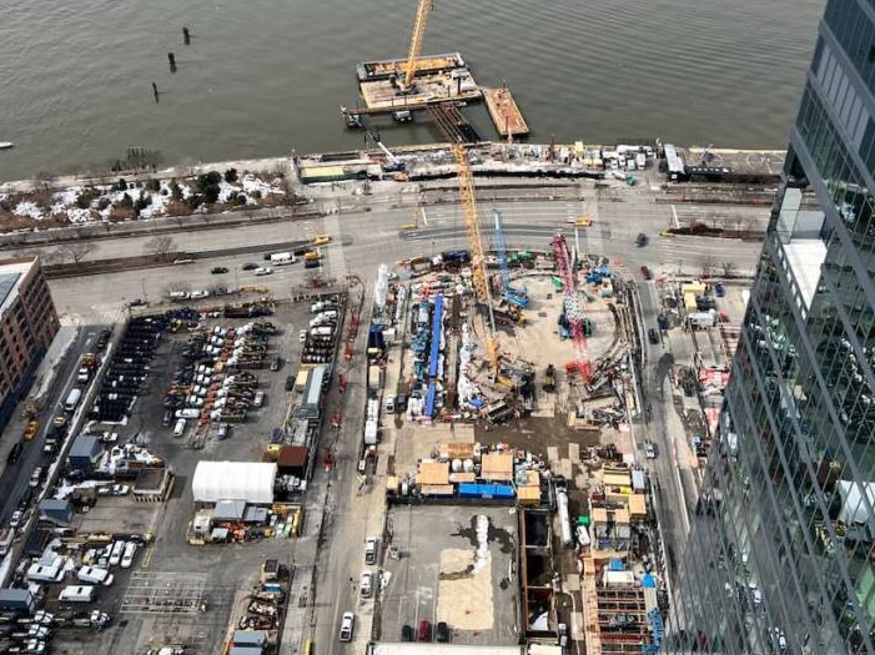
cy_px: 223
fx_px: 960
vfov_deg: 37.3
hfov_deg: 49.0
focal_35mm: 38
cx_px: 467
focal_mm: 5.7
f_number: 1.5
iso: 50
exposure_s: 1/2994
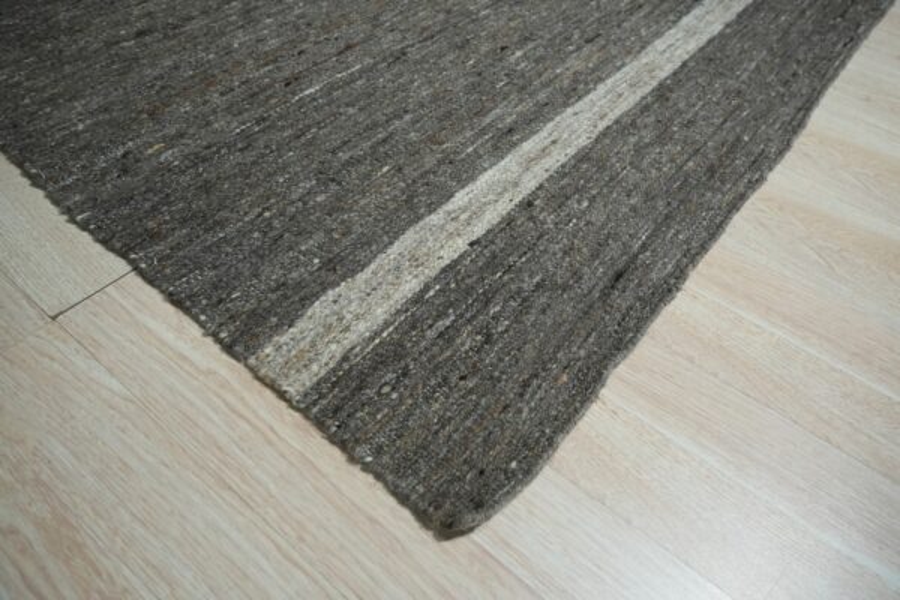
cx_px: 450
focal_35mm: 24
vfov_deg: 53.1
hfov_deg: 73.7
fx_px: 600
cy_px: 300
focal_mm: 24
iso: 800
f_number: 5
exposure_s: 1/200
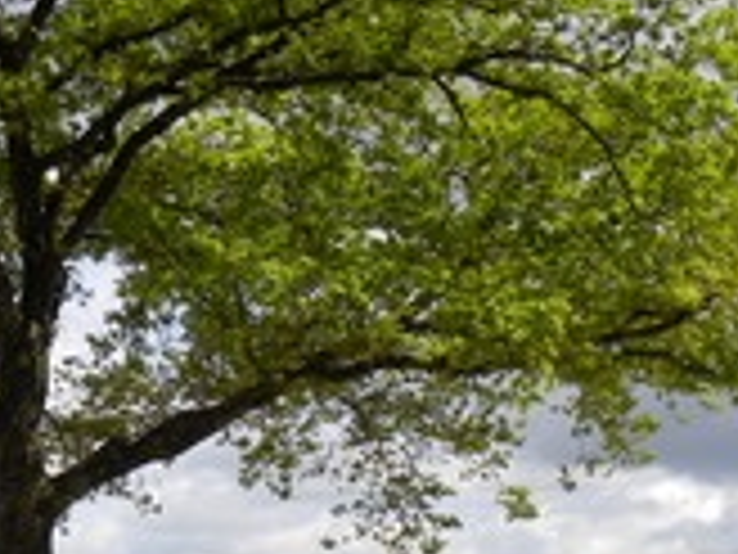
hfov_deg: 15.5
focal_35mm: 126
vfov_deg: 11.7
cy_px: 509
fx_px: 2686
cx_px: 99
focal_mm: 8.2
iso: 64
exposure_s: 1/322
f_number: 5
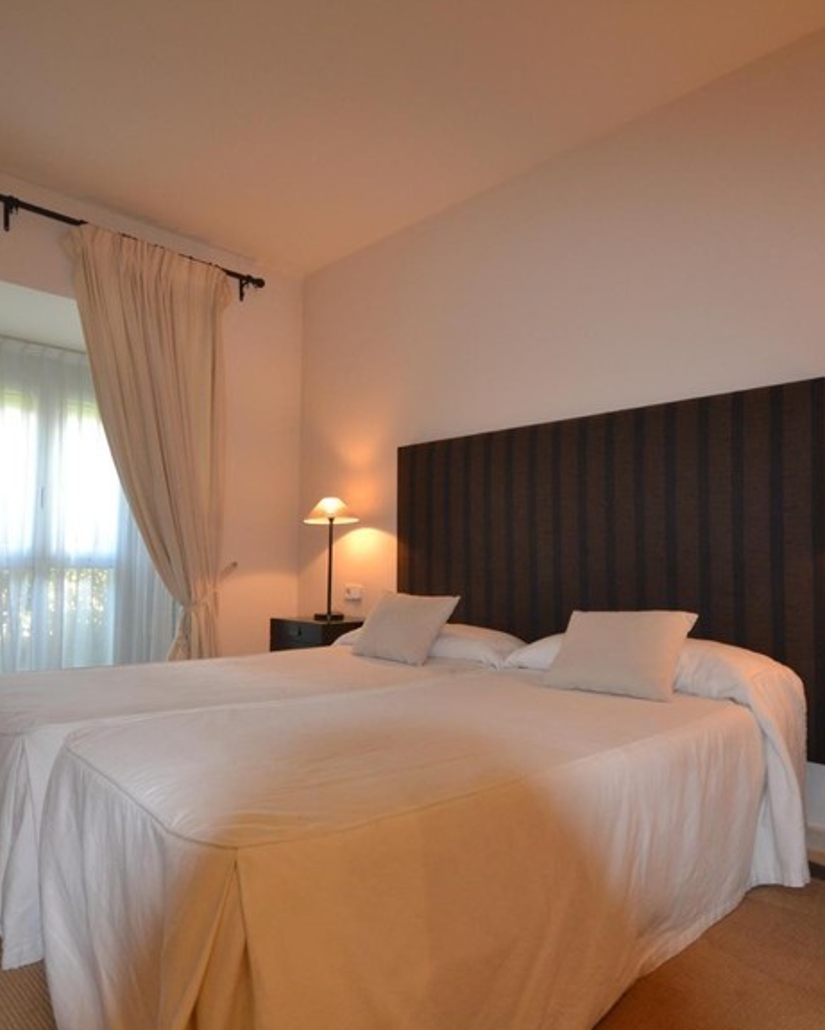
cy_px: 520
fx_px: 671
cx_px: 399
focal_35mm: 22
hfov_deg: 63.1
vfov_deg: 75.0
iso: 560
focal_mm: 10
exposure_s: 1/60
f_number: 4
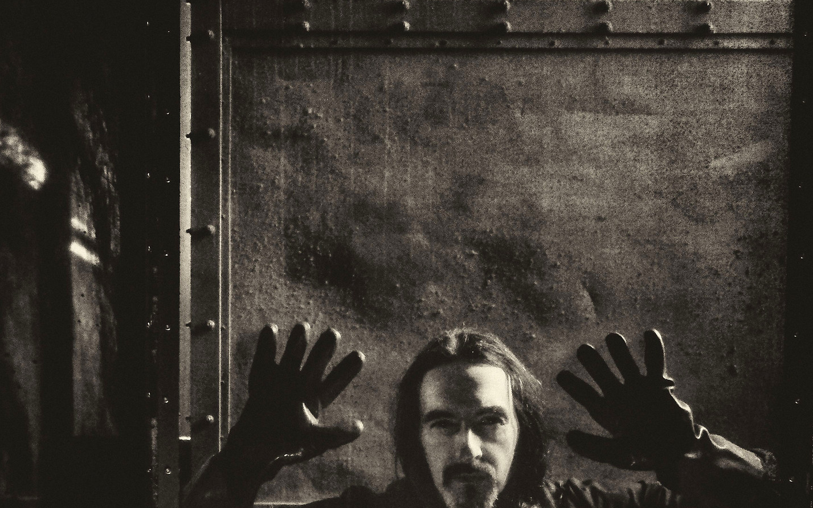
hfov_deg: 34.0
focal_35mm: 60
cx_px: 428
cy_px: 618
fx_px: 1329
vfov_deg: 20.2
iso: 2000
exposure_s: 1/80
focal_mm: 23
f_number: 2.8
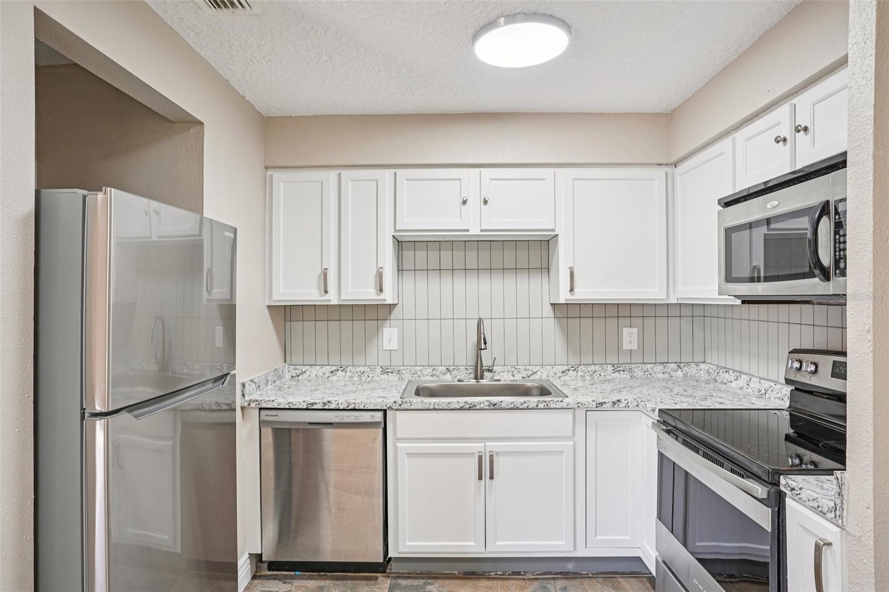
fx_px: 494
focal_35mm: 20
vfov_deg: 61.9
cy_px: 296
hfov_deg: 84.0
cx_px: 444
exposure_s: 1/10
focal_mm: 20
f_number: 8
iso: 400
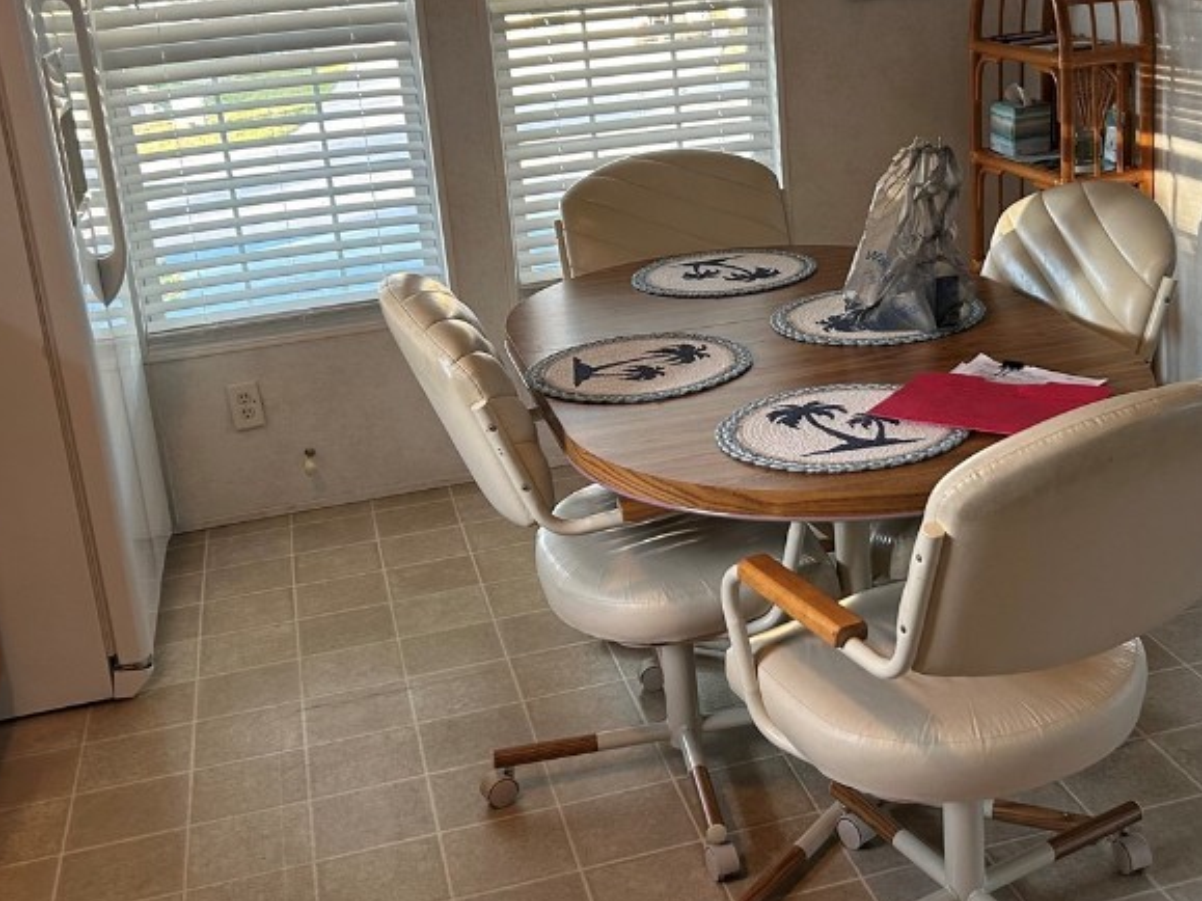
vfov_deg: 31.3
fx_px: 1597
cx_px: 764
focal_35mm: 46
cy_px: 316
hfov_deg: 40.9
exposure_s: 1/120
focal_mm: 5.7
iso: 100
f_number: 1.5
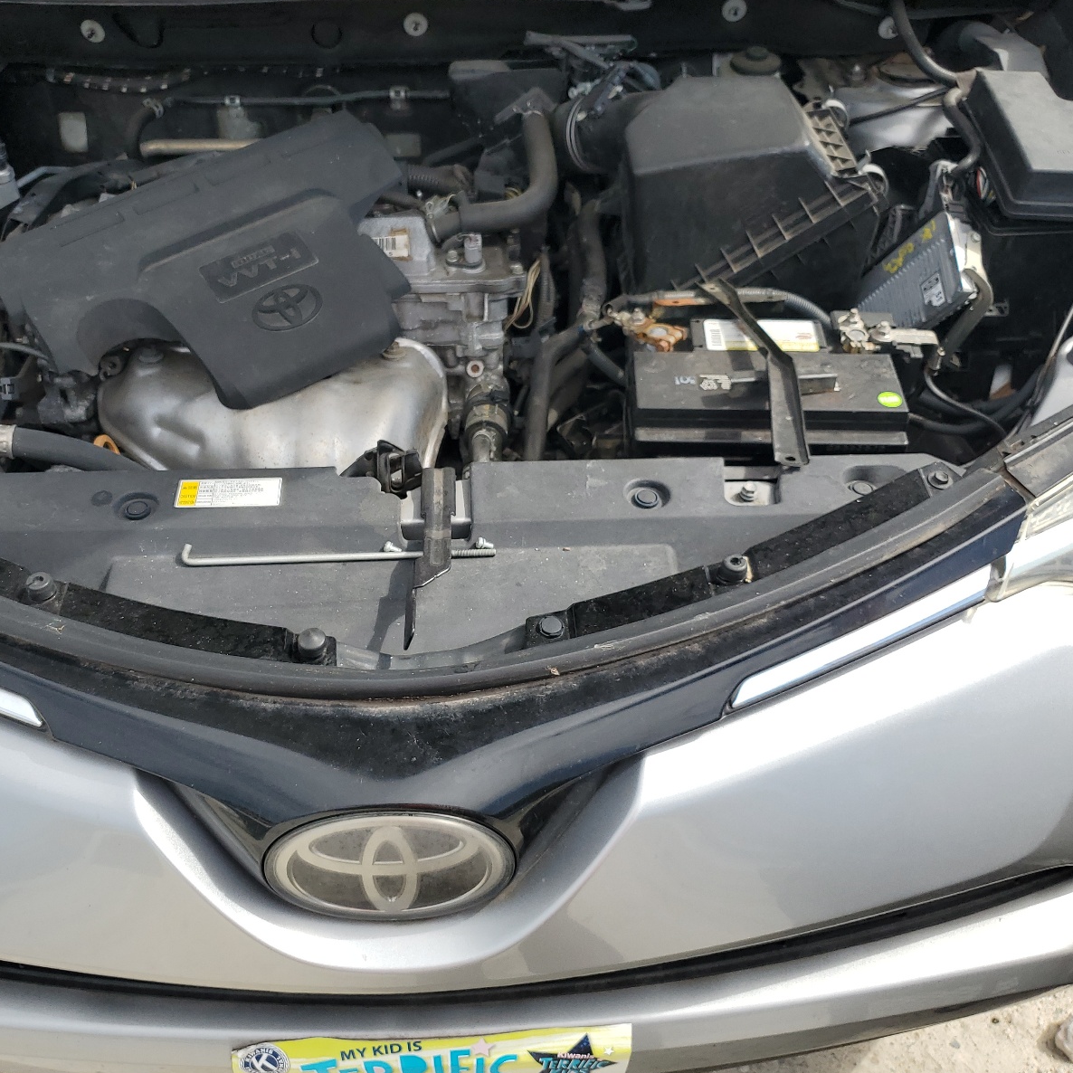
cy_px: 540
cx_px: 456
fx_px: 1087
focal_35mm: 31
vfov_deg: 52.5
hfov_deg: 52.3
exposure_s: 1/2000
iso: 50
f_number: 1.5
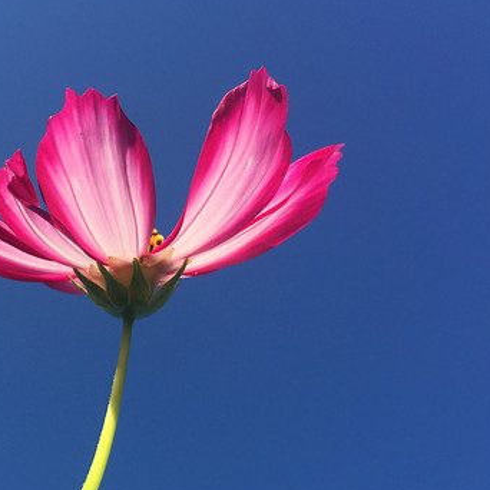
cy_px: 302
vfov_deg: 35.2
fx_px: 769
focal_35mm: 48
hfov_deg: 33.9
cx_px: 72
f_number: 2.2
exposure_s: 1/1582
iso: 32
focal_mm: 4.15
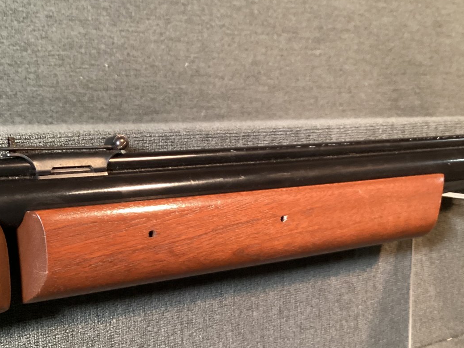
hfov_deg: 42.1
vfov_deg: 32.0
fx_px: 603
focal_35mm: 45
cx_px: 242
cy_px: 225
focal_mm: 3.3
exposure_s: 1/40
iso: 400
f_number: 2.4
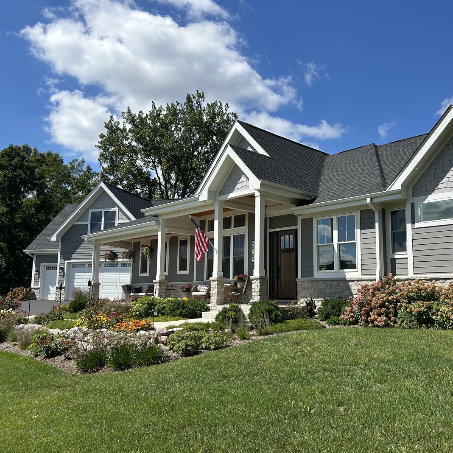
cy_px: 227
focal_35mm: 31
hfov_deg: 52.2
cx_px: 271
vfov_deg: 52.5
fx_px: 459
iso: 50
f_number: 1.5
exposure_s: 1/4630
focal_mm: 5.7
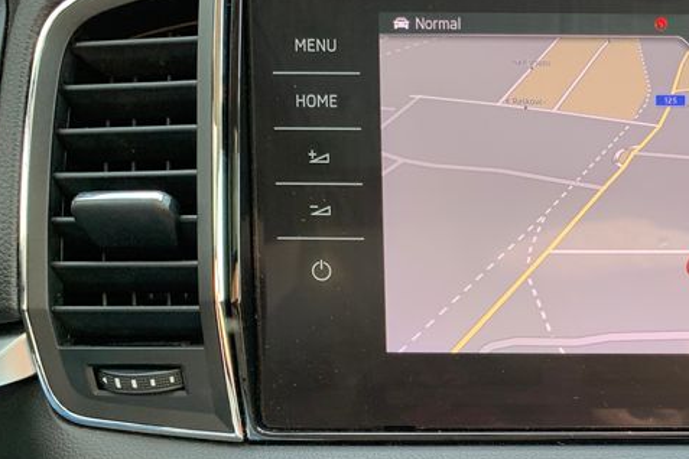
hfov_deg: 32.6
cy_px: 453
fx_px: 1110
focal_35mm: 58
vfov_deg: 22.5
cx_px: 631
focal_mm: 4.25
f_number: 1.8
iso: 64
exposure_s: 1/121
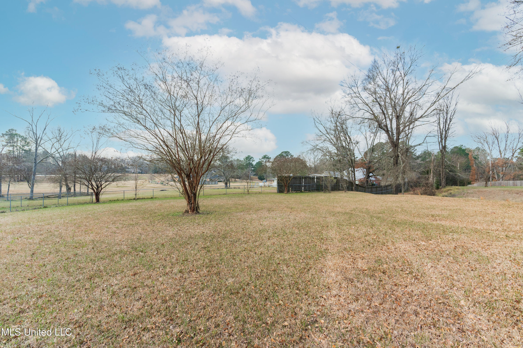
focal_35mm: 17
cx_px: 262
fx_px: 247
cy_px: 174
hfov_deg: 93.3
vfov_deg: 70.4
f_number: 6.3
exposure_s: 1/200
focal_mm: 17
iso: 500
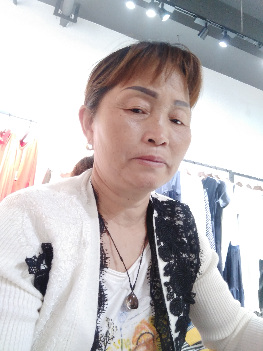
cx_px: 132
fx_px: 213
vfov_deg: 79.0
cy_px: 176
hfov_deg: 63.4
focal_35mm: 21
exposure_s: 1/25
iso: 400
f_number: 2
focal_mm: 3.57
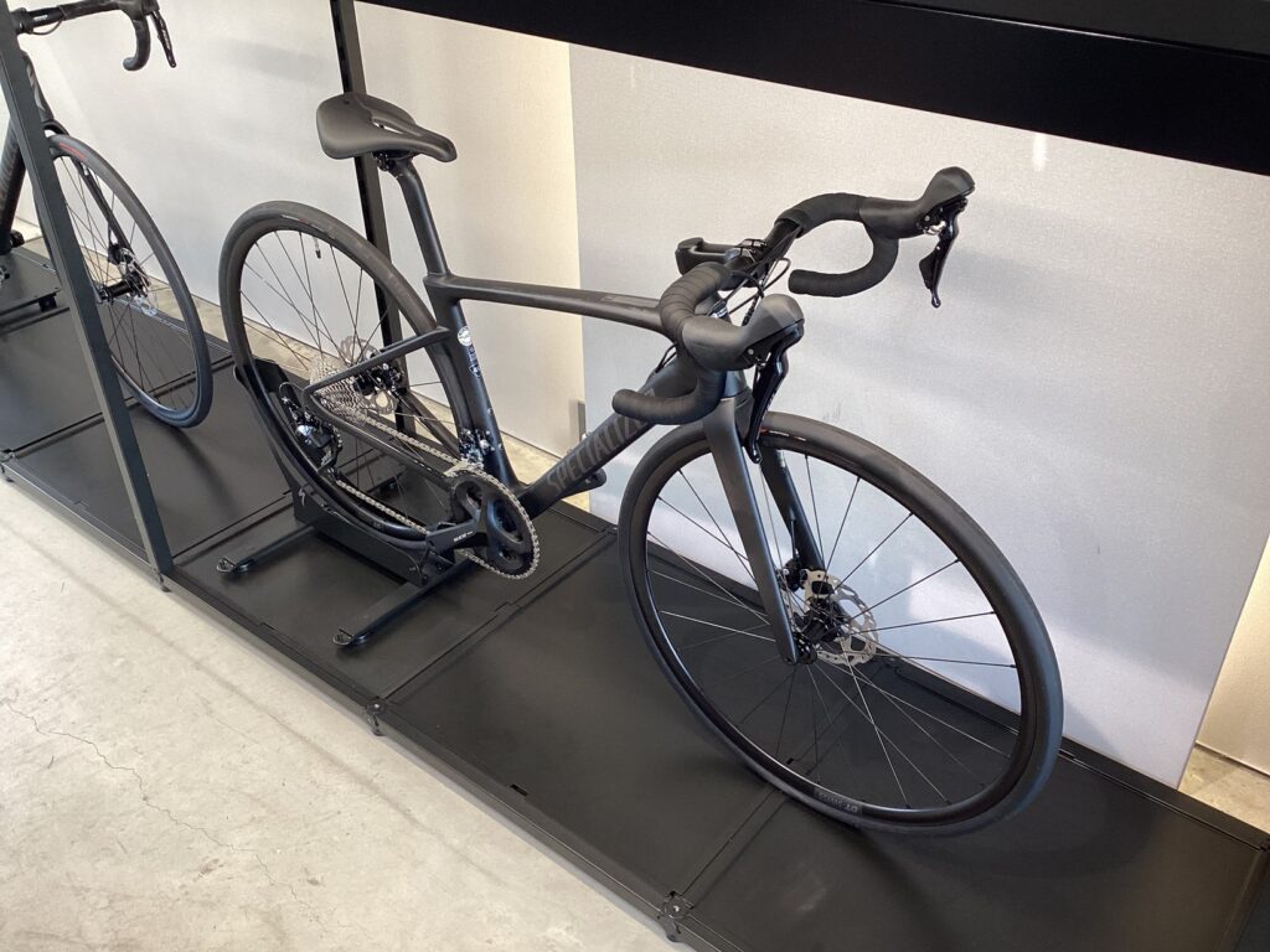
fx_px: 1137
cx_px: 635
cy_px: 476
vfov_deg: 45.4
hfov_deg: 58.4
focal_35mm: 31
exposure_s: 1/60
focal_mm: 3.3
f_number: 2.4
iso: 125
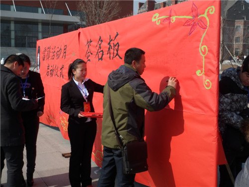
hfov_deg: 44.8
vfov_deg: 34.3
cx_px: 124
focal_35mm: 42
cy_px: 94
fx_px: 302
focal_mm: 7.8
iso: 80
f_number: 4.2
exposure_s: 1/750
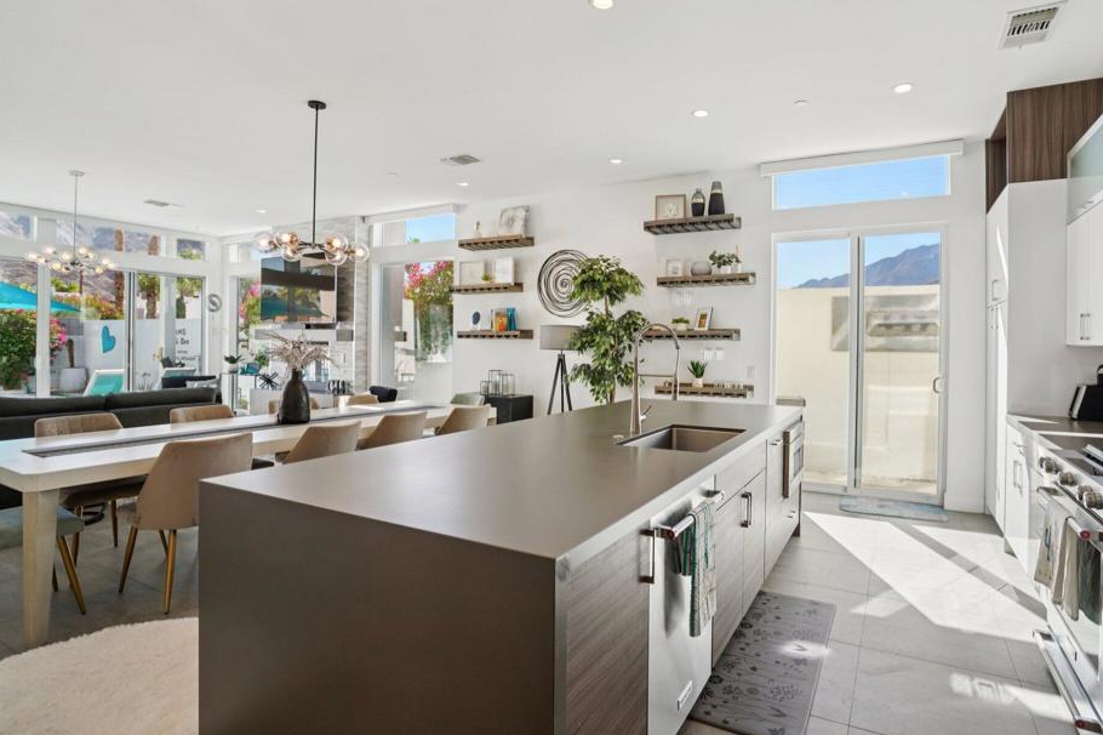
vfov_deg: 67.3
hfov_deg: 89.6
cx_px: 618
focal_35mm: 18
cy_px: 346
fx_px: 551
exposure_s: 1/50
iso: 100
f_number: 8
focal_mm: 16
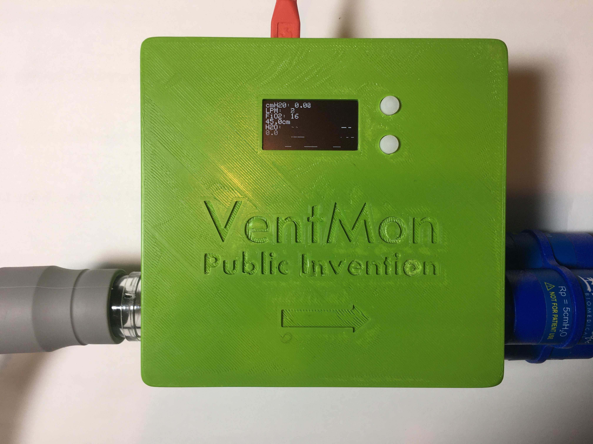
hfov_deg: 61.7
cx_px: 296
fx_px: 497
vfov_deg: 48.2
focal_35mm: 29
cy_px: 222
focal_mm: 4.15
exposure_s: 1/60
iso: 25
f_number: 2.2
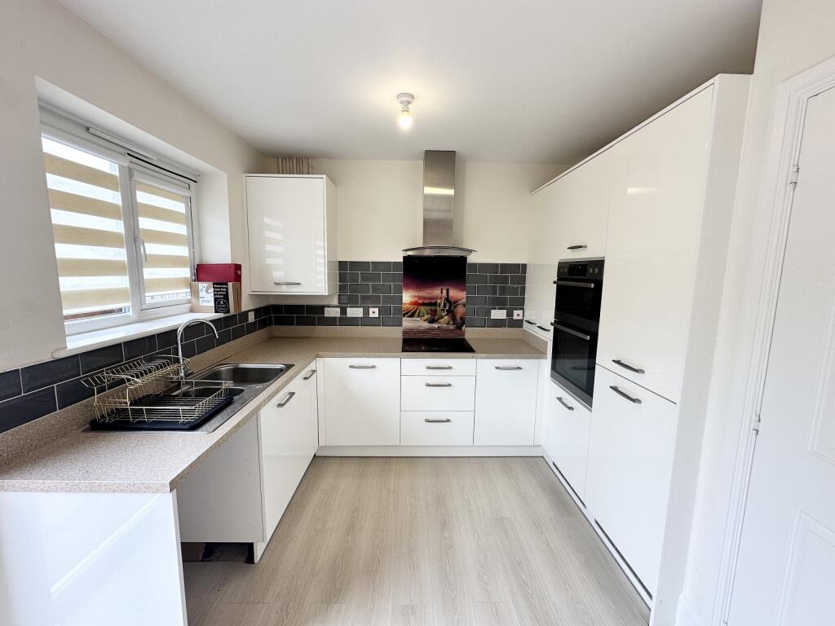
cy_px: 313
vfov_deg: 85.7
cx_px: 418
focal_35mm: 14
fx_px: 338
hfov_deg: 102.1
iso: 80
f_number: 2.2
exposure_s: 1/100
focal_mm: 2.22
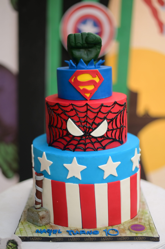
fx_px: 344
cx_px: 82
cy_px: 124
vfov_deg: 39.6
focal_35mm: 50
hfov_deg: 27.0
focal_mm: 50
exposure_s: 1/800
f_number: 1.8
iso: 400
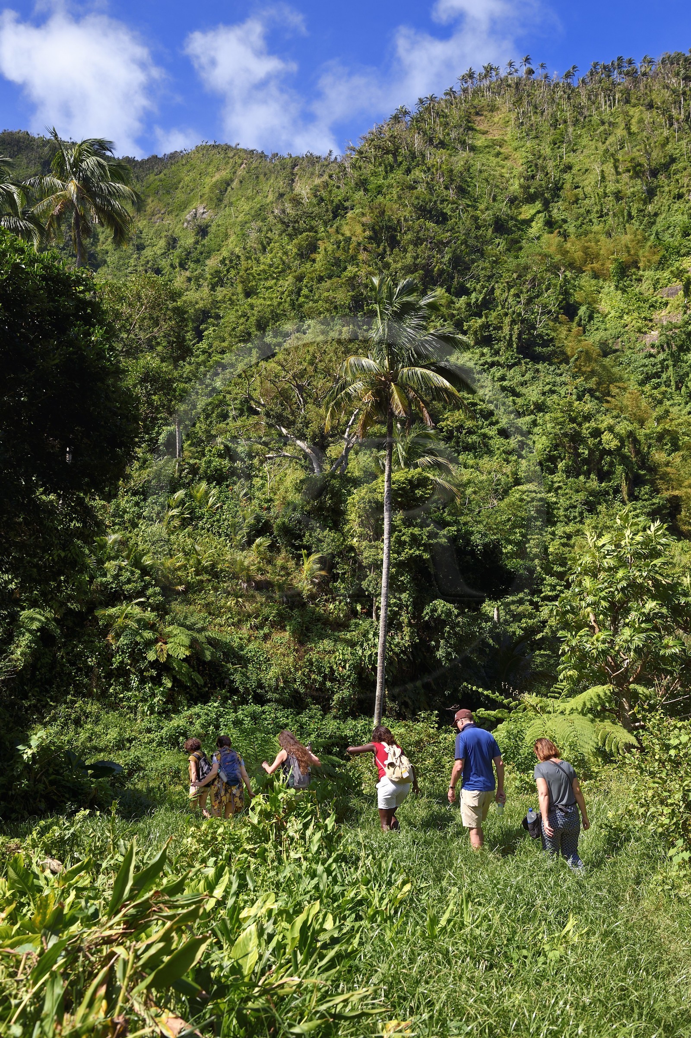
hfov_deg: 35.0
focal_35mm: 38
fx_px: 1095
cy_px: 519
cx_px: 346
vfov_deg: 50.7
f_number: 9
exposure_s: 1/320
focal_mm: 38
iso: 200
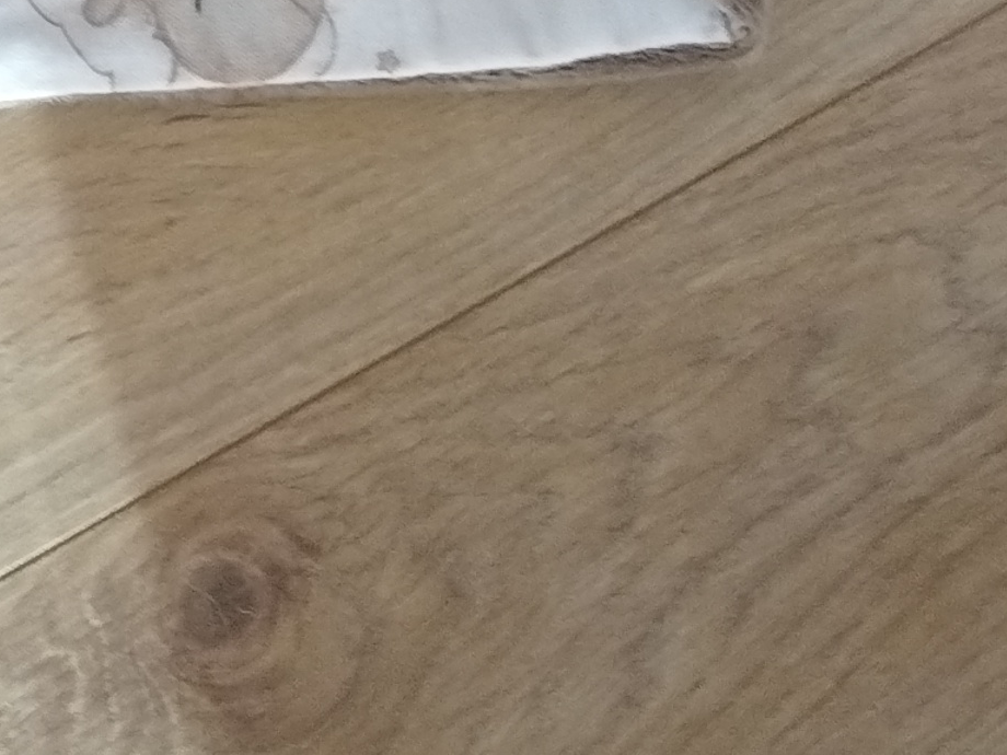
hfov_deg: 16.0
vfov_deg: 12.1
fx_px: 3287
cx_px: -481
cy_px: -580
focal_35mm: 113
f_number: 1.9
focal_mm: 4.95
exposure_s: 1/50
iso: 800
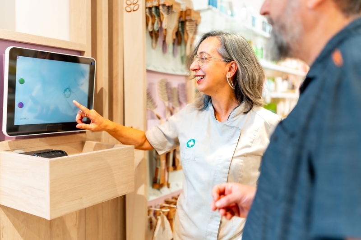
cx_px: 180
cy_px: 120
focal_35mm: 35
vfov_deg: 37.8
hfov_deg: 54.4
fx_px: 351
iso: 250
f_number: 1.4
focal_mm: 35
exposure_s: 1/250
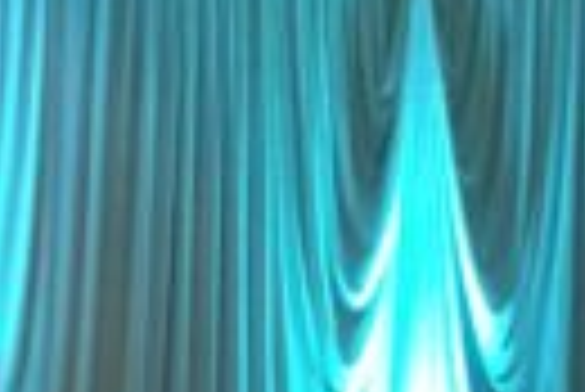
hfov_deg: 8.6
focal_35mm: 237
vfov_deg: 5.8
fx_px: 3856
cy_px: 536
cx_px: 22
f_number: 2.2
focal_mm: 4.15
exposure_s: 1/17
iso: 200
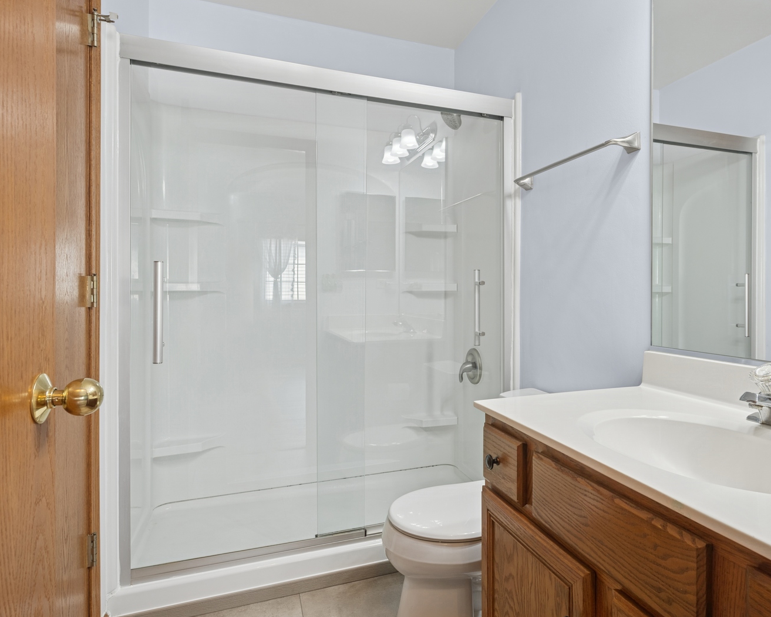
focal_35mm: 22
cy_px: 301
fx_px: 502
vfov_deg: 63.1
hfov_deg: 74.5
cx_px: 449
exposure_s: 1/15
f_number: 9.5
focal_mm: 19
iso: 200
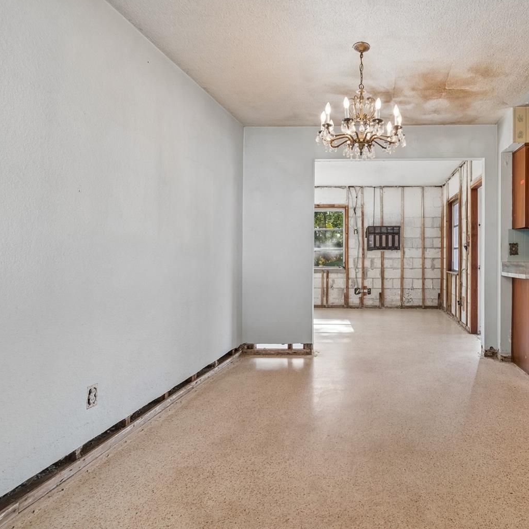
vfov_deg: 74.8
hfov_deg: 72.0
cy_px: 254
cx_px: 364
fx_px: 346
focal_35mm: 20
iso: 100
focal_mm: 10
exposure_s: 1/13
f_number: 7.1
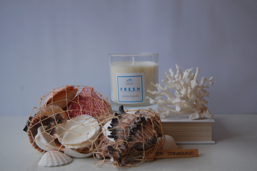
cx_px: 128
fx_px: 407
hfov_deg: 35.1
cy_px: 86
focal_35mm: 57
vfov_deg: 23.7
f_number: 4.8
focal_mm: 38
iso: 800
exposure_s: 1/100
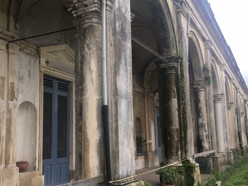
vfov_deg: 36.8
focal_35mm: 39
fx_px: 279
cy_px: 103
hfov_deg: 47.7
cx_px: 106
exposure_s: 1/33
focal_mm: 4.15
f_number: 2.2
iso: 50
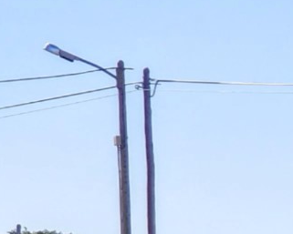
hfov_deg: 5.9
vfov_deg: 4.7
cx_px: 590
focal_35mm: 319
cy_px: 653
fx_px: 2767
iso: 25
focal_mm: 6
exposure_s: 1/956
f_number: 2.4
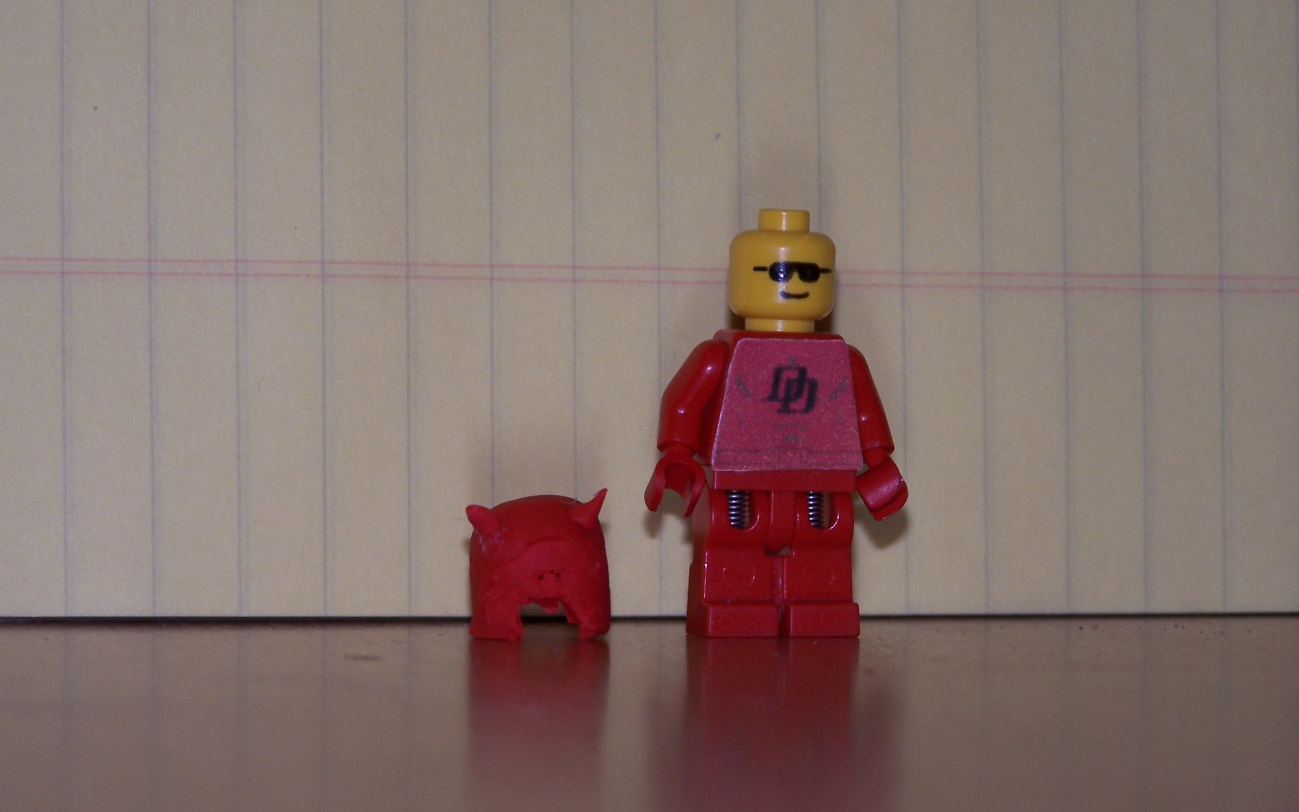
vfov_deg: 7.2
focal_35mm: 182
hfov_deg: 11.5
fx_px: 6443
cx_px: 652
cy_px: 346
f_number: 3.2
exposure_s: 1/125
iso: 80
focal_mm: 28
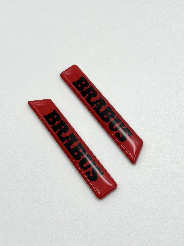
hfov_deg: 30.3
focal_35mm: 48
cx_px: 92
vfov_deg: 39.7
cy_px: 123
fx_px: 340
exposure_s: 1/900
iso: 64
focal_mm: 6.76
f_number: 1.78
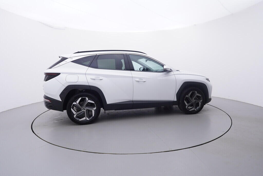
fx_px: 164
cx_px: 132
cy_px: 88
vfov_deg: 56.2
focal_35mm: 22
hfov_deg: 77.3
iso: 200
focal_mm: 15
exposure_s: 1/80
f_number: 5
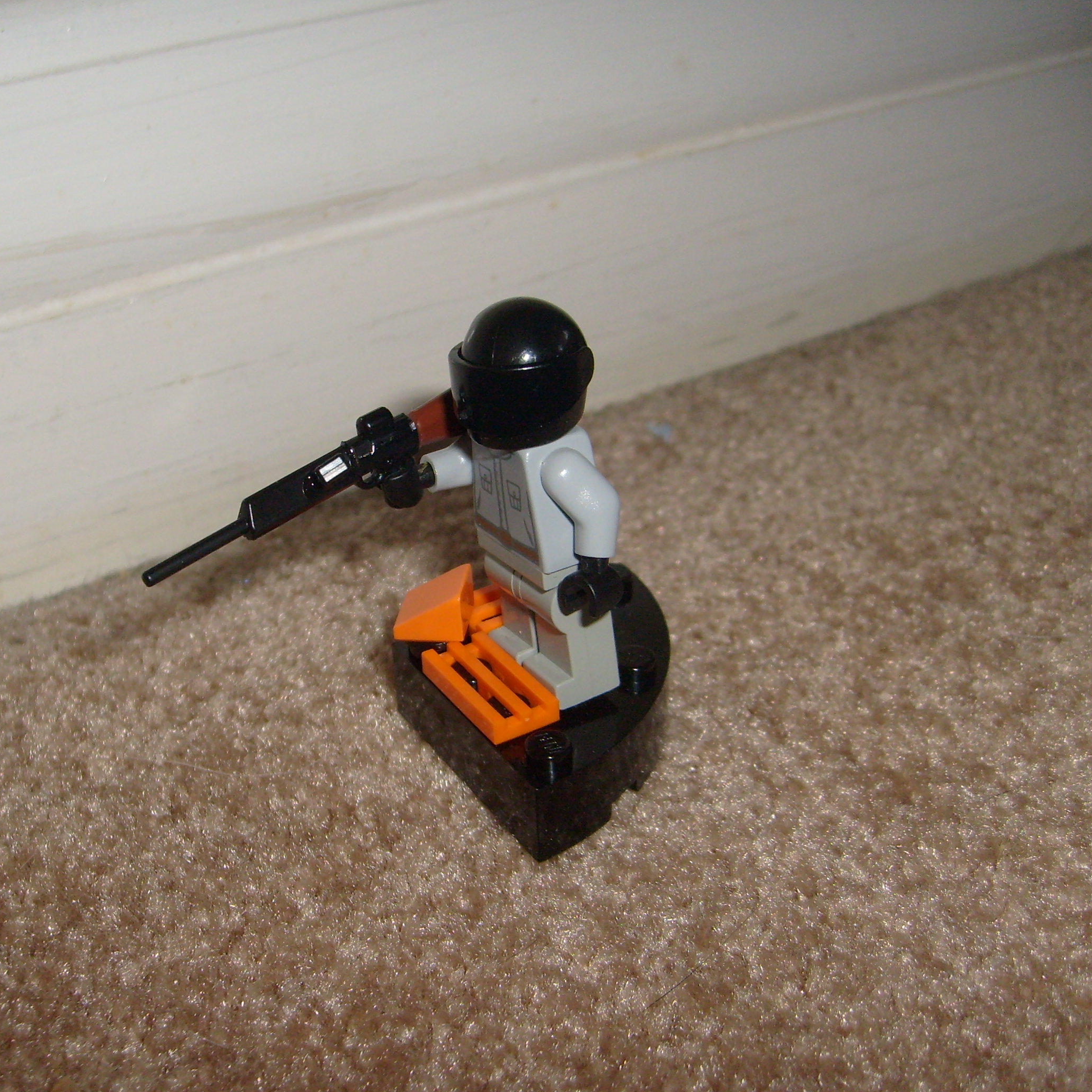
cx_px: 431
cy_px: 546
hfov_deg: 39.8
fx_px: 1499
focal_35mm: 42
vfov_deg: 40.0
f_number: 2.8
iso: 100
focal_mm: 5.8
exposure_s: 1/45
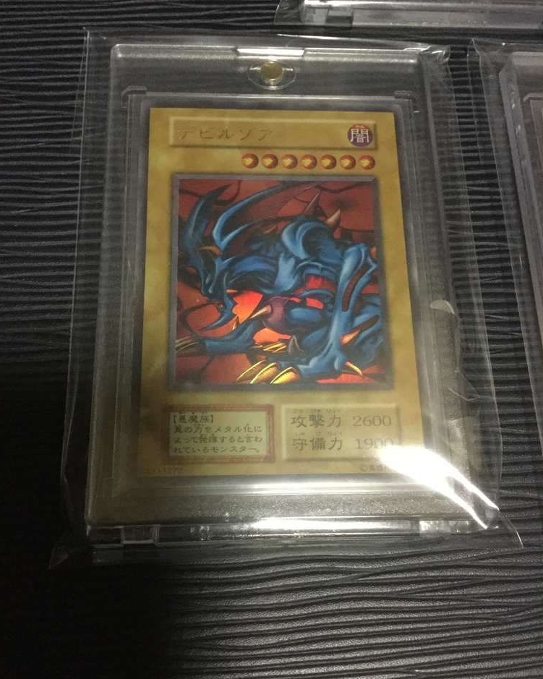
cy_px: 345
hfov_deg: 44.5
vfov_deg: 54.2
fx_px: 663
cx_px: 270
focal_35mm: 33
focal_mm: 3.3
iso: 400
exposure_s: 1/17
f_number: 2.4
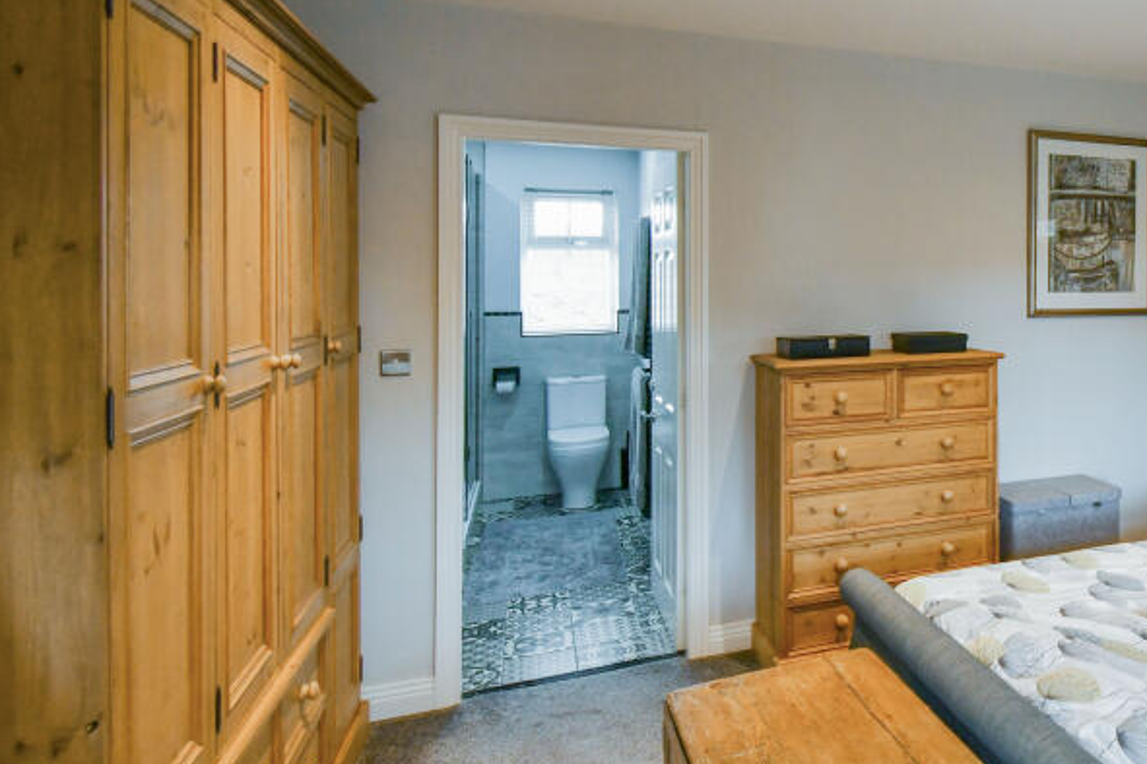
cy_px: 379
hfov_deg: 60.9
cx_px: 988
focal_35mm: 26
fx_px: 828
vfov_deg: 49.6
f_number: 5.6
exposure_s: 1/15
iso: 1000
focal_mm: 10
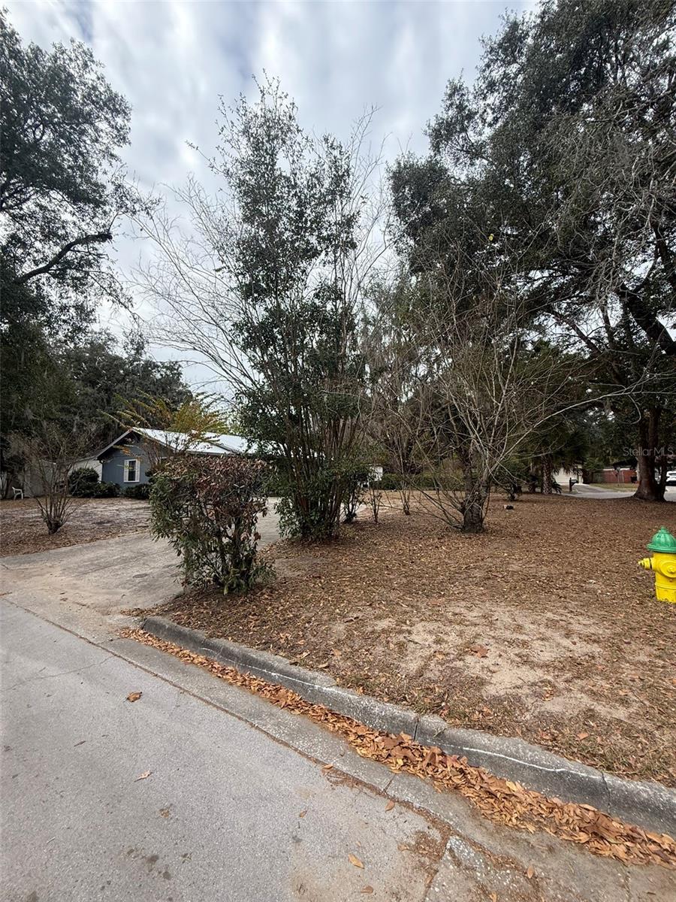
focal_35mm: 14
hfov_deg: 85.7
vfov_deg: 102.1
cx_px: 338
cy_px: 451
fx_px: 365
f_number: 2.2
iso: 64
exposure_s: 1/316
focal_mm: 2.22
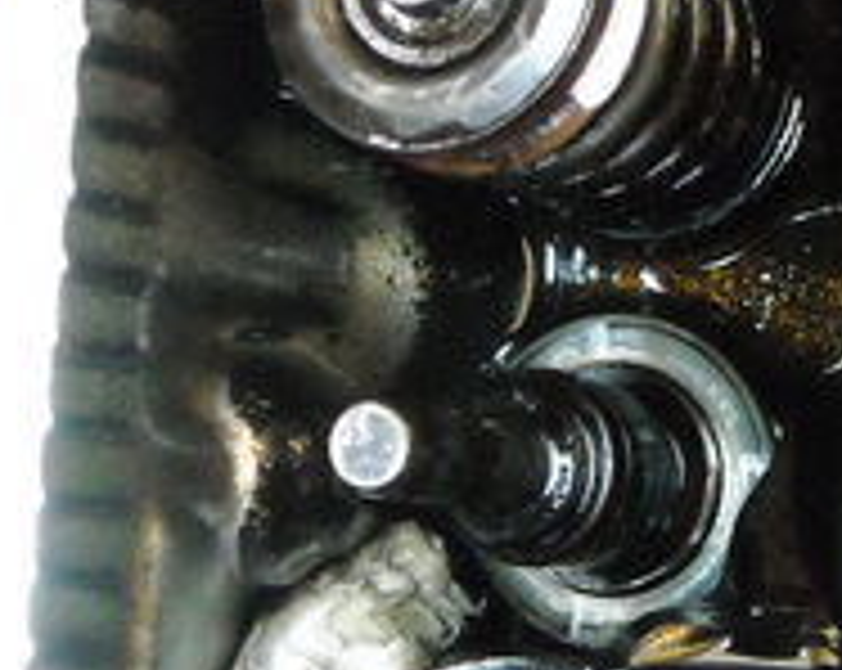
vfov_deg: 13.1
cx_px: 522
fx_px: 2911
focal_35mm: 117
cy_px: 297
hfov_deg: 16.4
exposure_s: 1/105
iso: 800
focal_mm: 5.7
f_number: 2.8
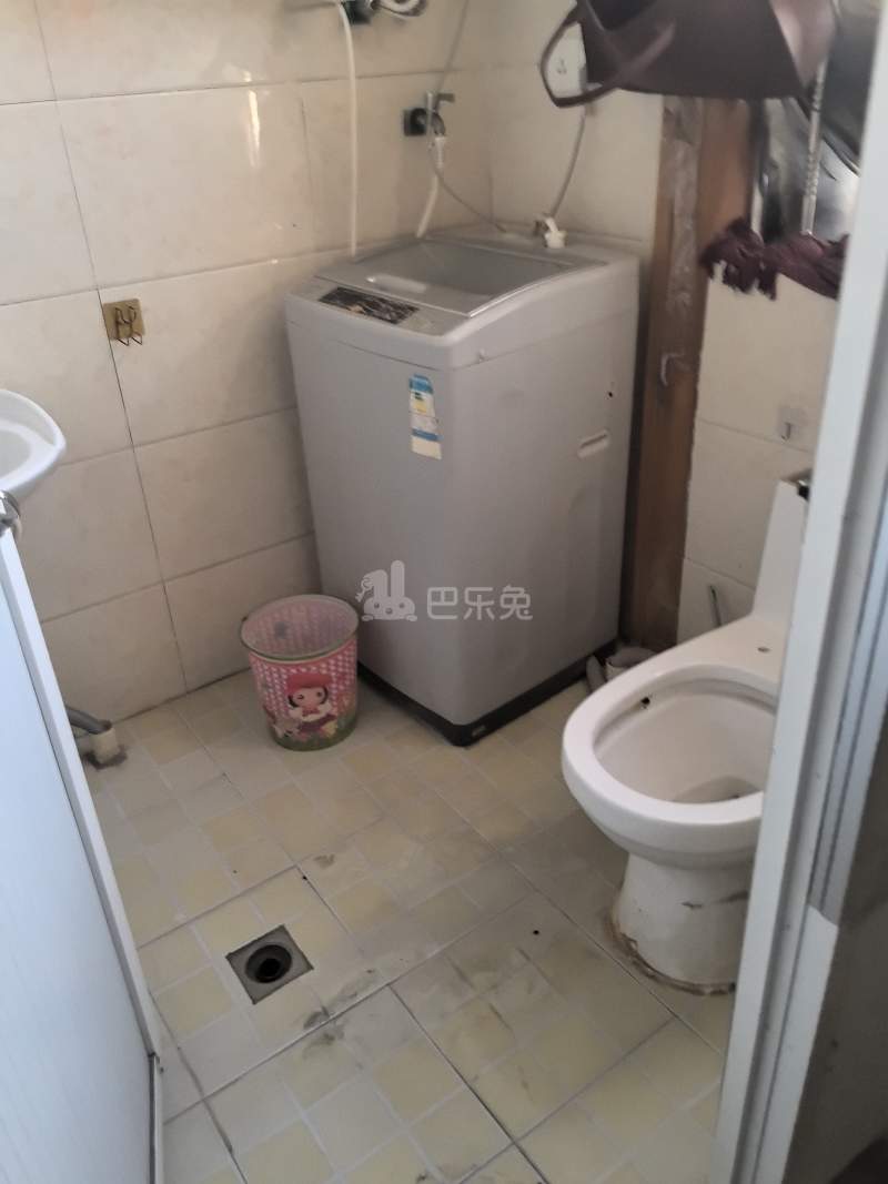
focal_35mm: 27
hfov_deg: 51.3
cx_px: 444
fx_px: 924
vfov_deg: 65.3
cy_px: 592
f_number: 2
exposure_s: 1/25
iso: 1000
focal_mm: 5.75
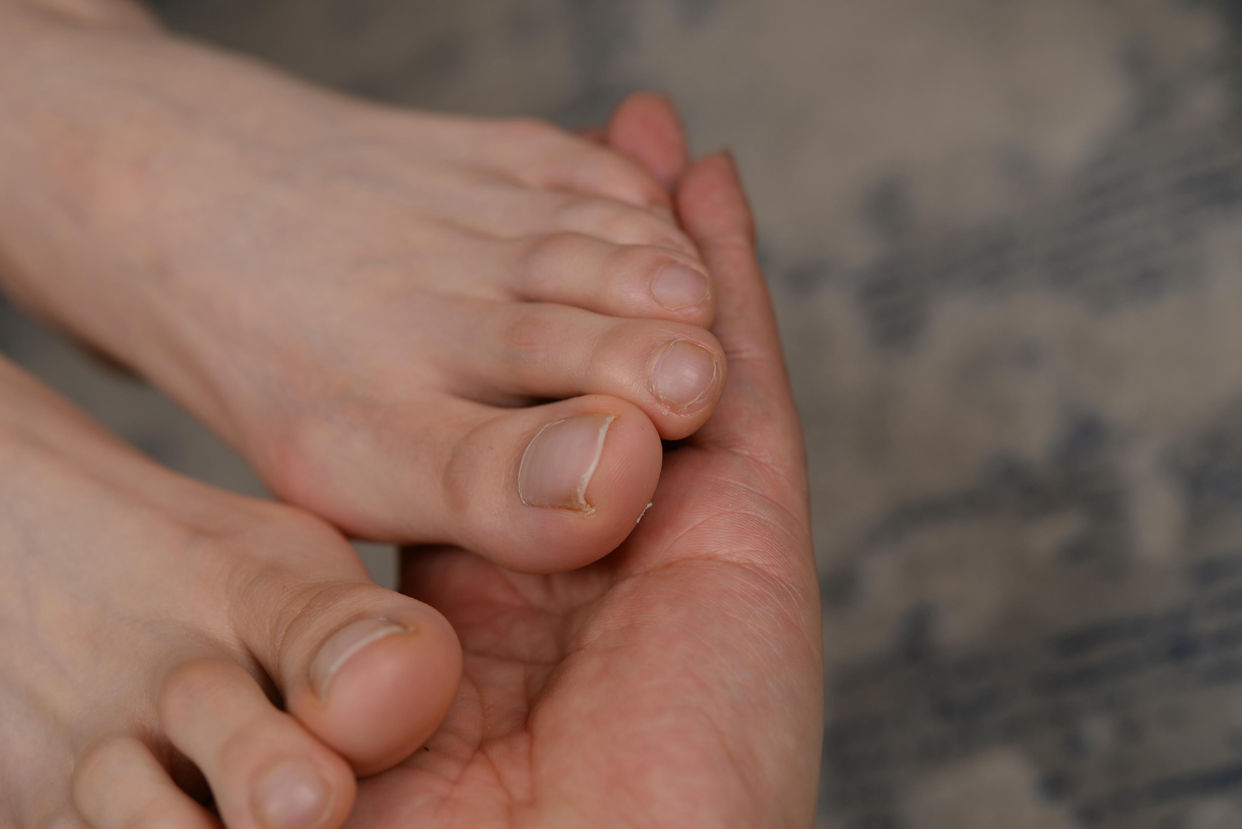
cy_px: 414
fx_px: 2071
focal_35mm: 60
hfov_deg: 33.4
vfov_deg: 22.6
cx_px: 621
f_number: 5.6
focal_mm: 60
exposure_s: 1/80
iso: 100
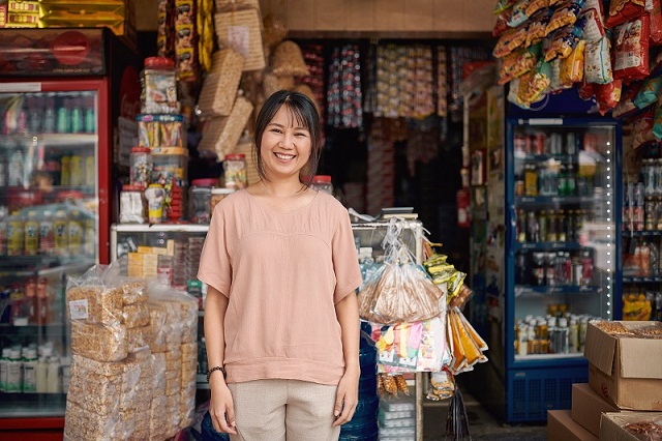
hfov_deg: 54.5
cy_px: 220
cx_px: 331
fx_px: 643
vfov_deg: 37.8
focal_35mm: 35
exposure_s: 1/2000
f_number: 1.8
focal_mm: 35
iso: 100
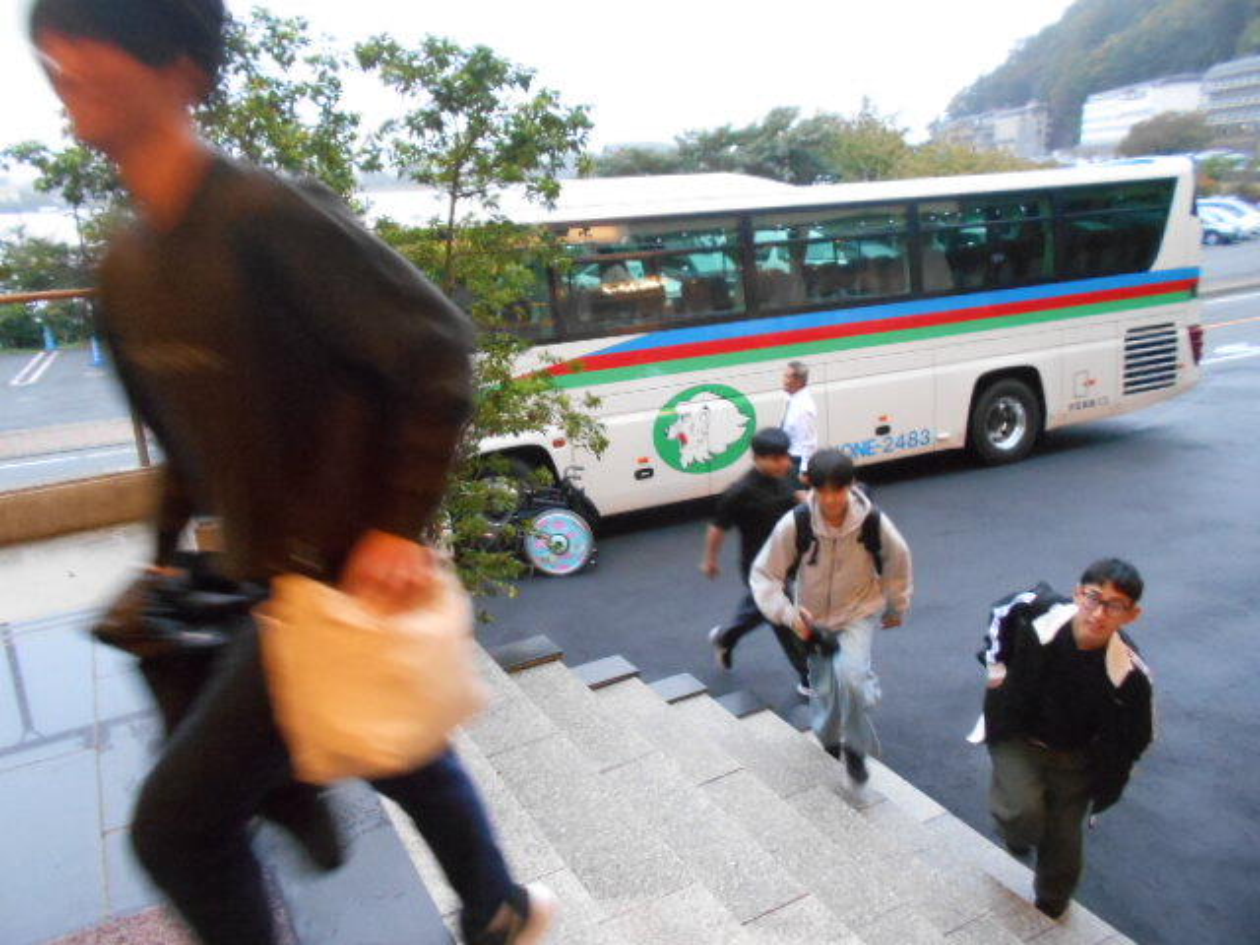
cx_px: 630
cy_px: 472
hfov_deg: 67.3
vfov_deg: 53.1
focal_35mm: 26
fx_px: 946
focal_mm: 4.6
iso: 800
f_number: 3.2
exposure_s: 1/40
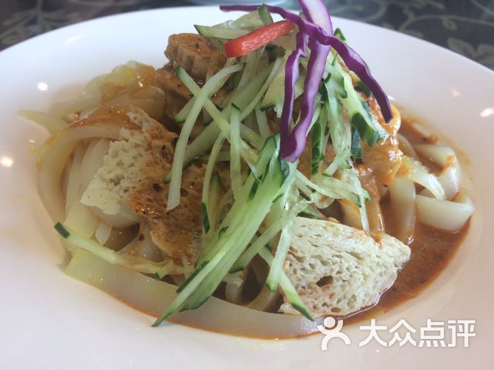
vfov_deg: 48.2
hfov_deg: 61.7
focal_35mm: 29
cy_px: 185
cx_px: 247
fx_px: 414
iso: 40
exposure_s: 1/50
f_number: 2.2
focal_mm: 4.15
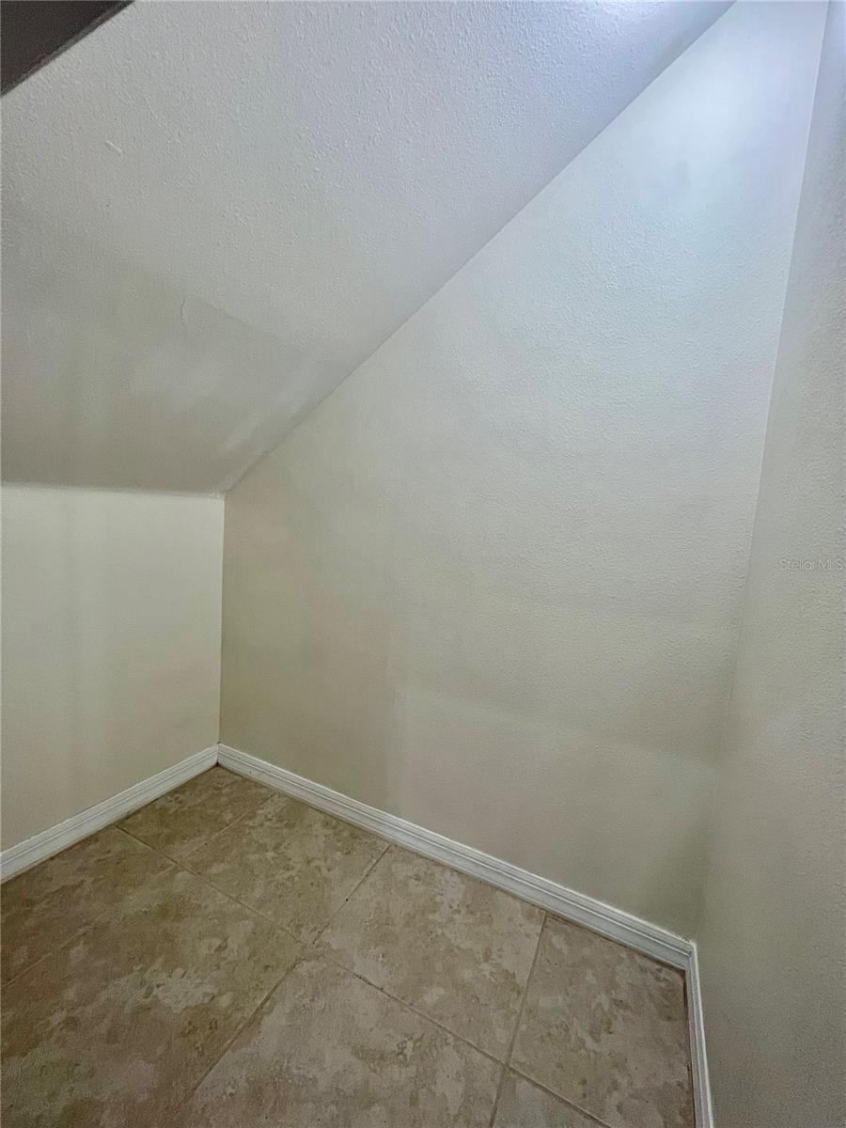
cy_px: 564
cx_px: 423
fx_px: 424
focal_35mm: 13
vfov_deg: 106.2
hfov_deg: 89.9
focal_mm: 1.57
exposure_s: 1/120
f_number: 1.8
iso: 125
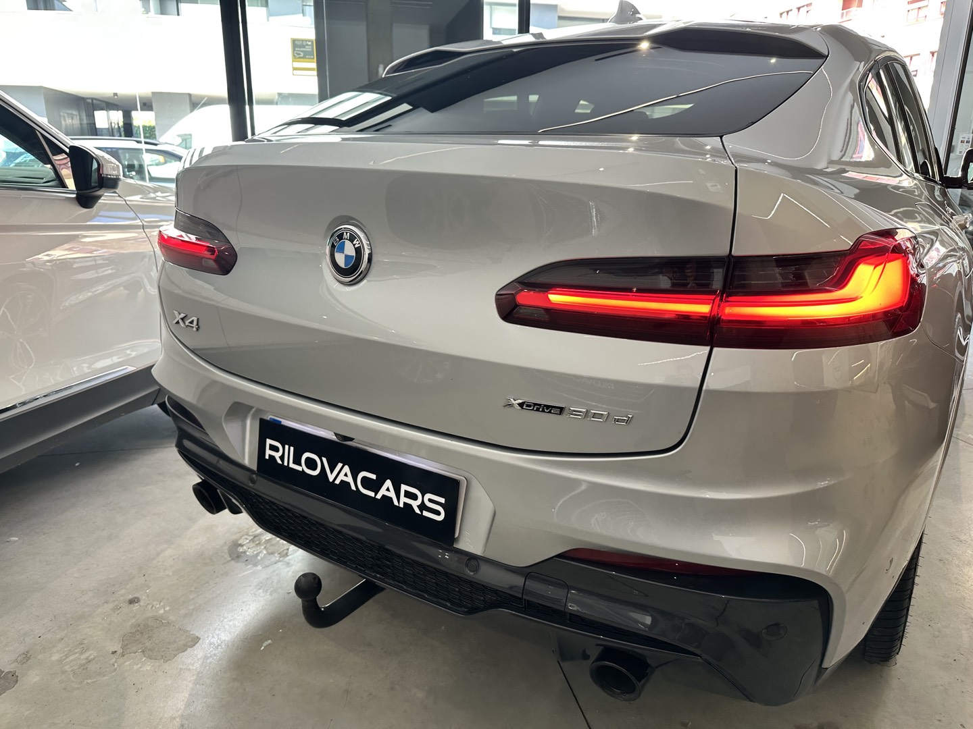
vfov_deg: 56.8
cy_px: 364
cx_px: 486
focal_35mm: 24
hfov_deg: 71.6
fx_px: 675
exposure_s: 1/100
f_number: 1.78
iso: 100
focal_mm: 6.86
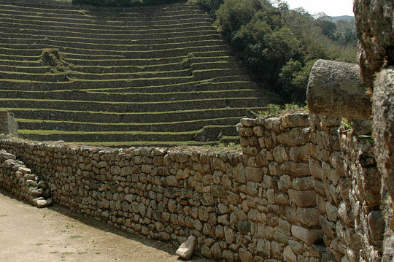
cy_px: 106
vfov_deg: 29.7
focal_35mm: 45
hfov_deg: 42.7
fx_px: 492
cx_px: 117
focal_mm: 18
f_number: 10
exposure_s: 1/400
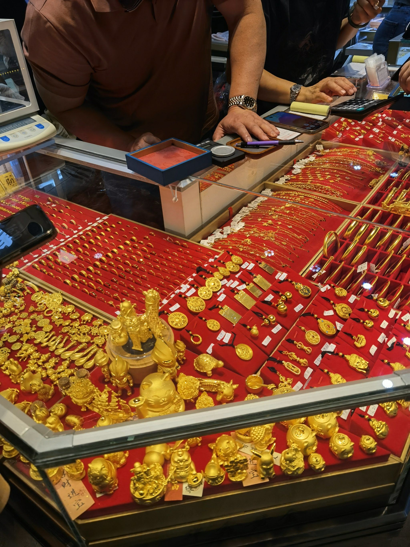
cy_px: 274
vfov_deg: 65.3
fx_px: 426
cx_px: 205
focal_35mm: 27
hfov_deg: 51.4
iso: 50
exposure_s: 1/556
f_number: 1.9
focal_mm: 6.67
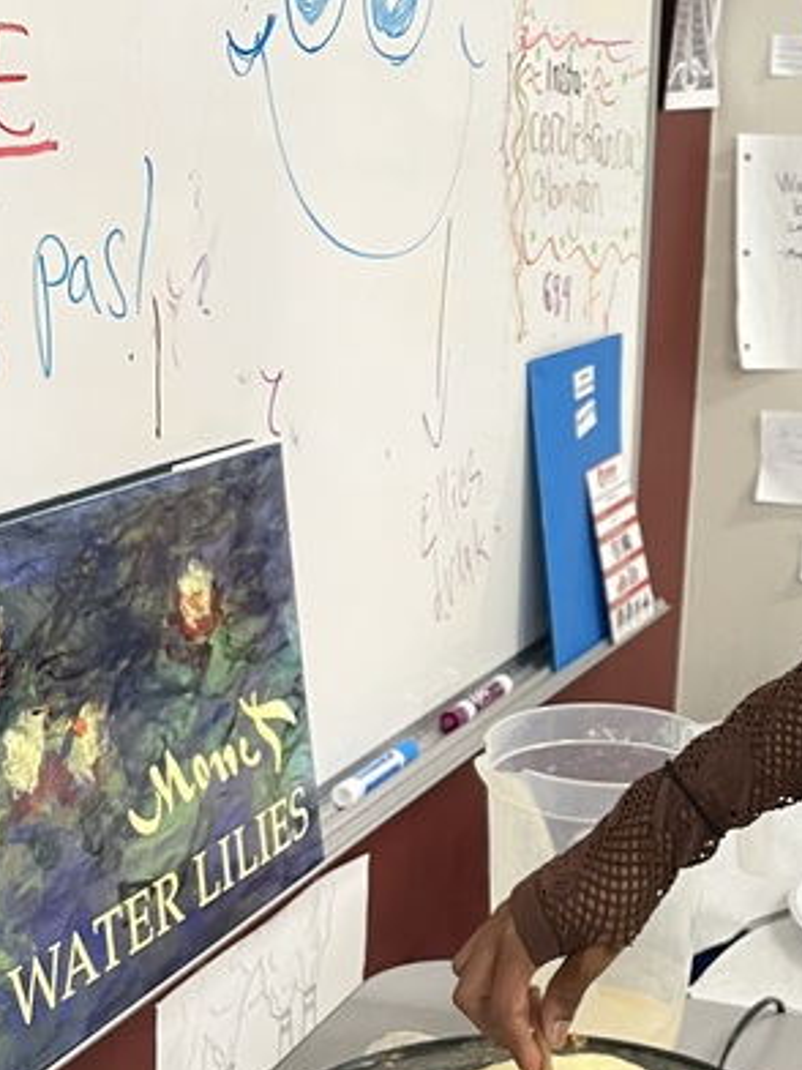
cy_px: 540
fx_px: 2101
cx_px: 993
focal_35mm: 68
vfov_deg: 28.6
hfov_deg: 20.1
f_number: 1.6
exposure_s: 1/60
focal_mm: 5.1
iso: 160
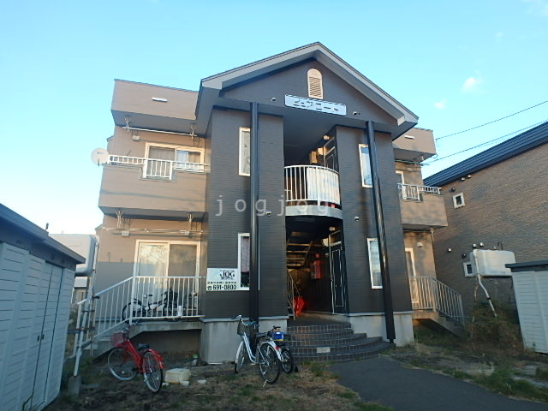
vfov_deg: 63.4
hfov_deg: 79.0
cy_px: 206
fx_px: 332
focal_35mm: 21
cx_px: 274
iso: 125
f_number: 3.5
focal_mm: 3.7
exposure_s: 1/125
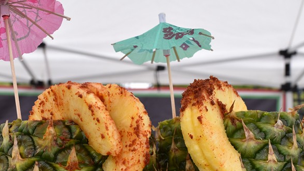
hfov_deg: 38.5
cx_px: 134
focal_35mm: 54
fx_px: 435
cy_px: 149
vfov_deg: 21.8
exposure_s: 1/250
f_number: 8
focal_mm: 20
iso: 360
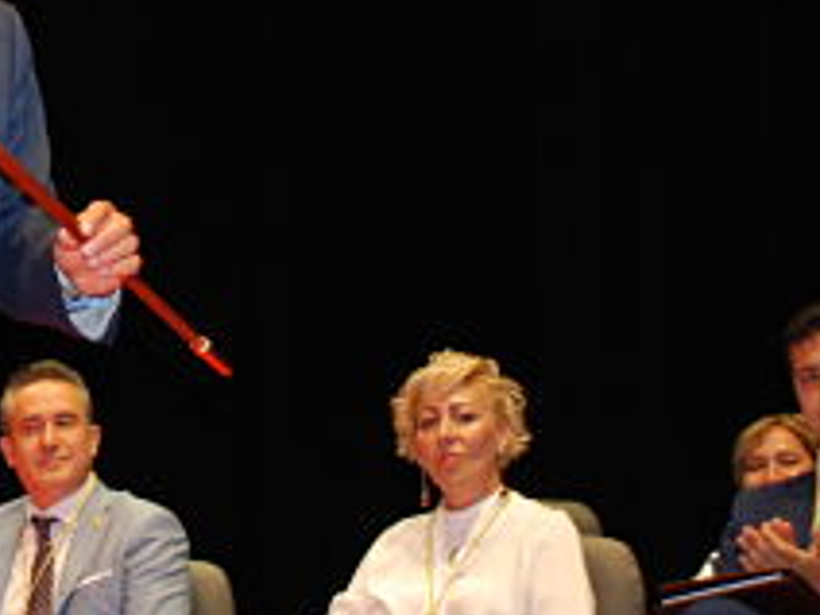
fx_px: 3435
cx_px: -91
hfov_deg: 13.3
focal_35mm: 145
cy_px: 161
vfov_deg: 10.2
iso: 400
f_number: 4.2
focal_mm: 32
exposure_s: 1/60
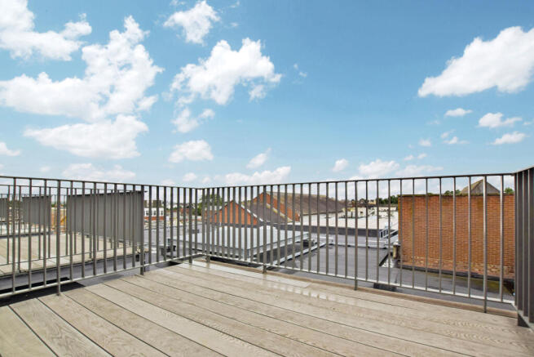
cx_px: 267
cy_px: 178
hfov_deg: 100.4
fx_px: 223
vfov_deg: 77.4
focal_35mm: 15
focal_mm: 10
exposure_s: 1/200
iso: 100
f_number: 10
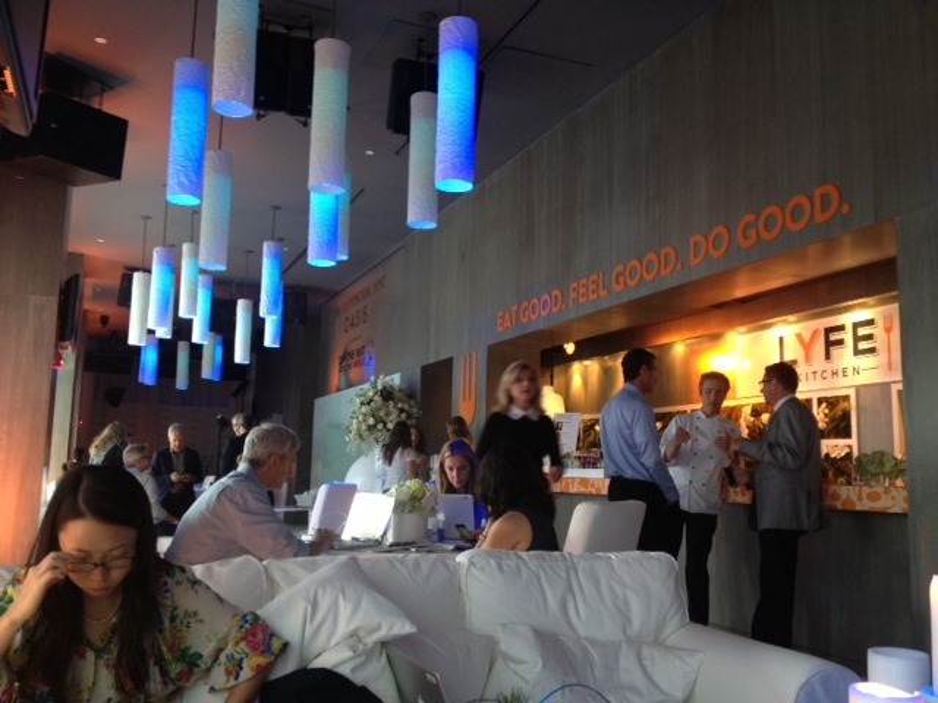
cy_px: 352
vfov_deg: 40.7
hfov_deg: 52.6
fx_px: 948
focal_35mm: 35
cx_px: 469
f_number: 2.4
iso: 125
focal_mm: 4.28
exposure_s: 1/20
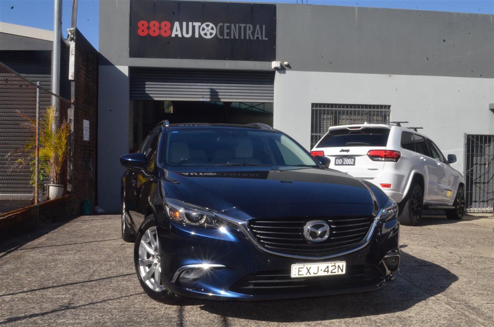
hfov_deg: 53.2
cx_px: 247
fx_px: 493
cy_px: 164
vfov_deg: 36.7
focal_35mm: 36
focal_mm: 24
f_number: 25
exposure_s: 1/250
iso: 2000
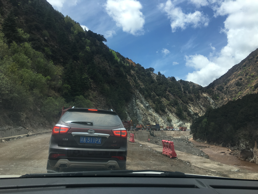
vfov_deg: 48.2
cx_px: 129
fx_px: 216
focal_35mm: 29
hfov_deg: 61.7
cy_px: 97
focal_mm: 4.15
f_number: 2.2
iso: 25
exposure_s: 1/1054
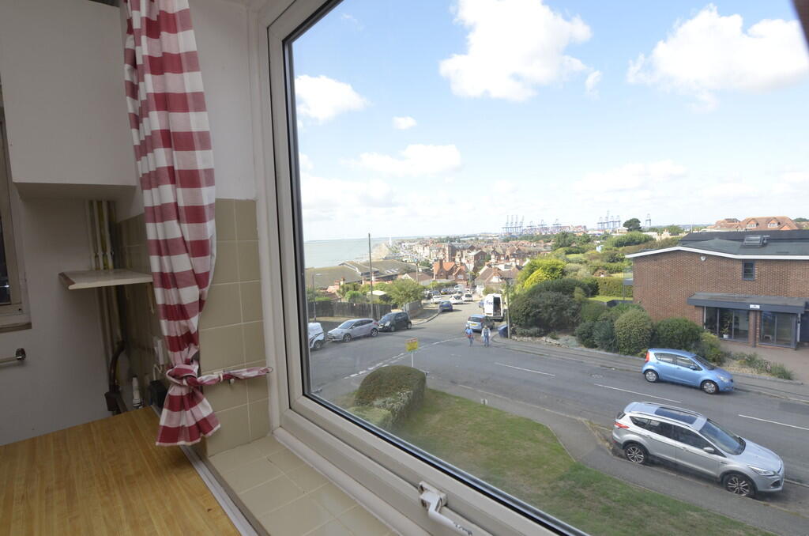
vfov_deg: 67.1
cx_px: 404
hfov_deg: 90.1
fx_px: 404
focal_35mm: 18
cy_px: 268
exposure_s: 1/200
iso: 250
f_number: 7.1
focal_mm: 12
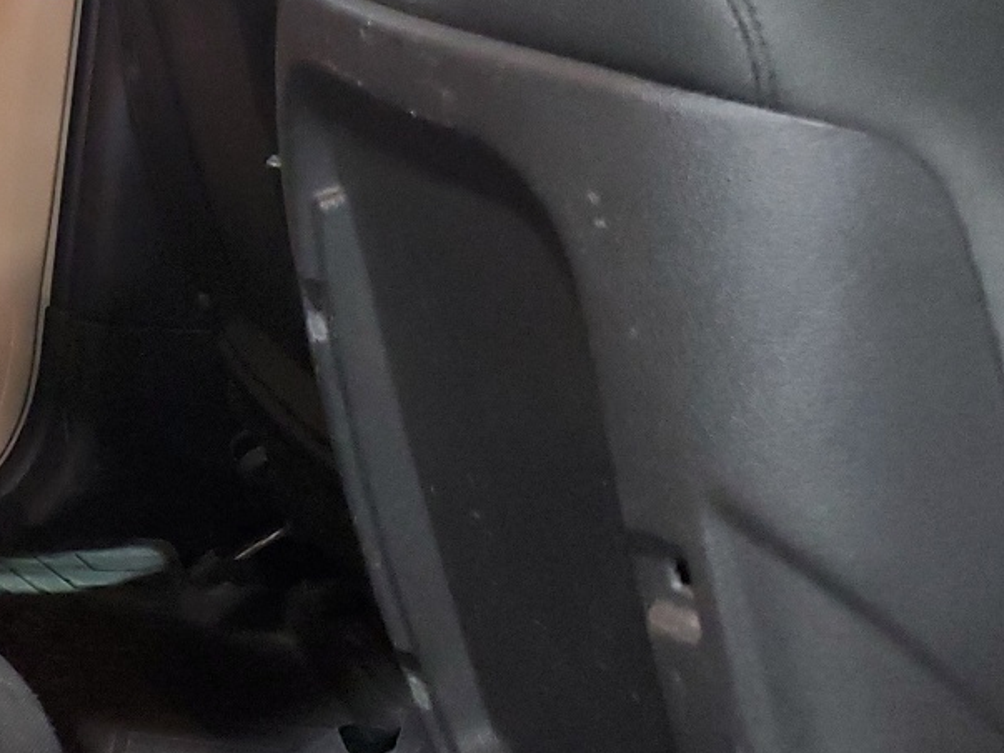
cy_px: 188
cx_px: -301
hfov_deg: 24.6
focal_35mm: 69
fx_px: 2001
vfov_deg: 21.1
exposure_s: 1/15
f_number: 1.5
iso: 326
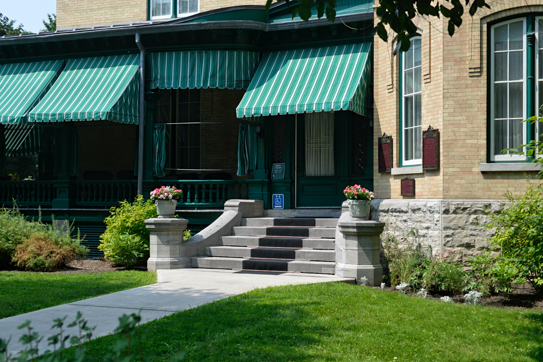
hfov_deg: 39.6
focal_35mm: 50
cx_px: 272
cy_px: 181
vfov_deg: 27.0
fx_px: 754
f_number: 7.1
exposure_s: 1/1000
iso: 400
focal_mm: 50
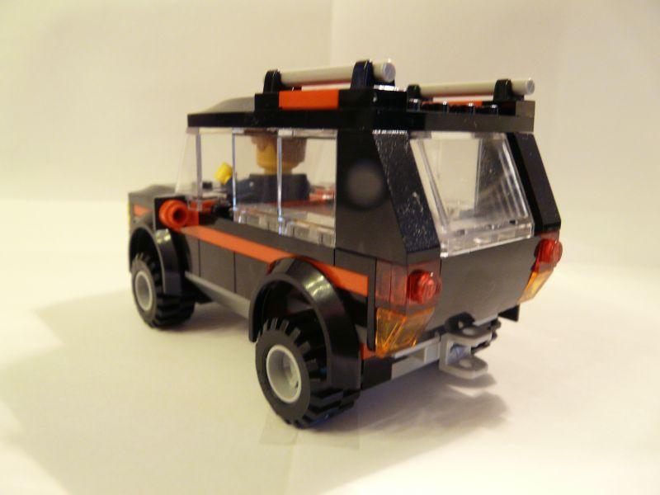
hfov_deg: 63.4
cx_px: 330
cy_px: 248
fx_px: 534
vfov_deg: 49.7
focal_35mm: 28
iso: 200
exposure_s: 1/8
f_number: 2.8
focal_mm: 4.6
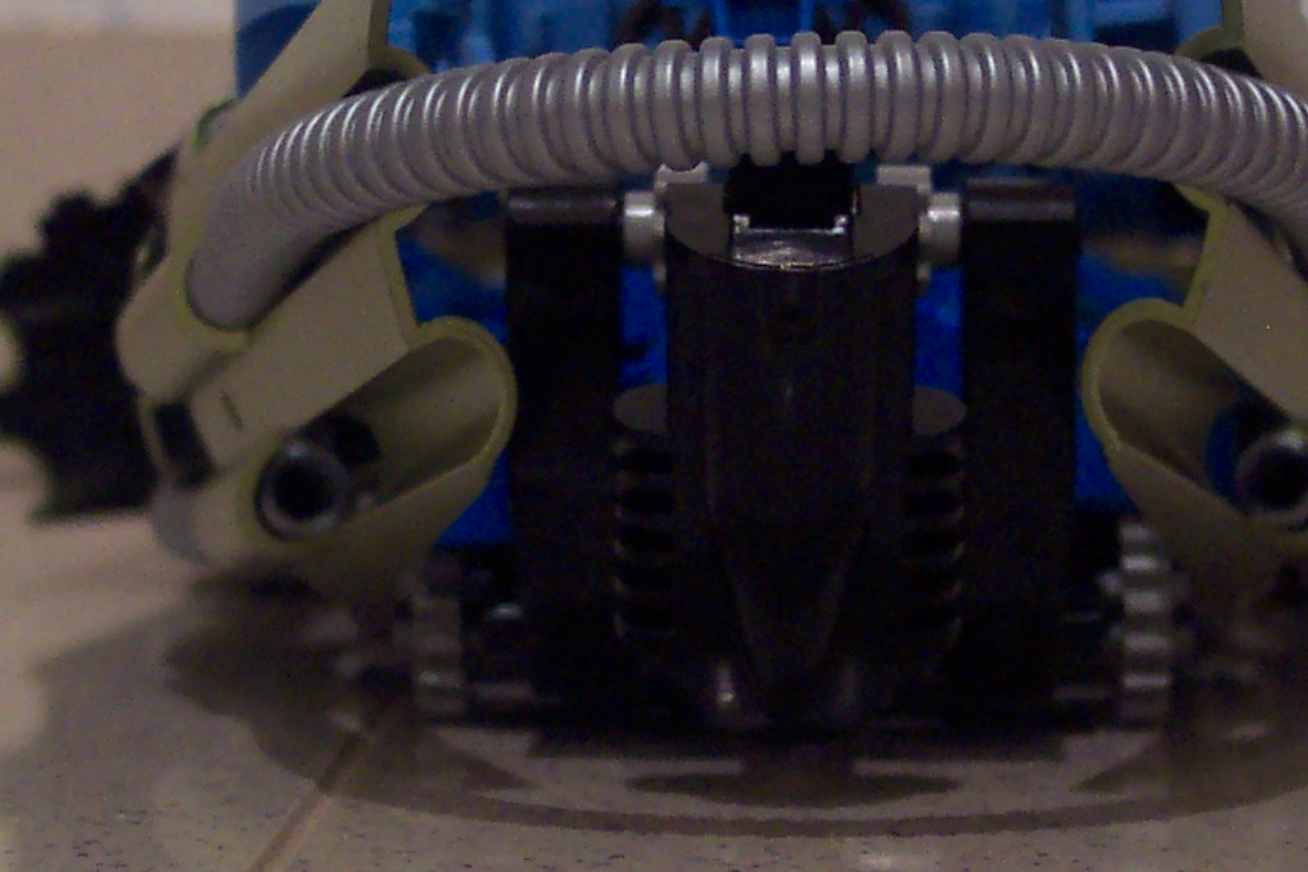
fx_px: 3488
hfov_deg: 21.2
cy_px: 327
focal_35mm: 96
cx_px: 776
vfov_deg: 14.2
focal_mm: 8
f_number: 2.8
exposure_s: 1/8
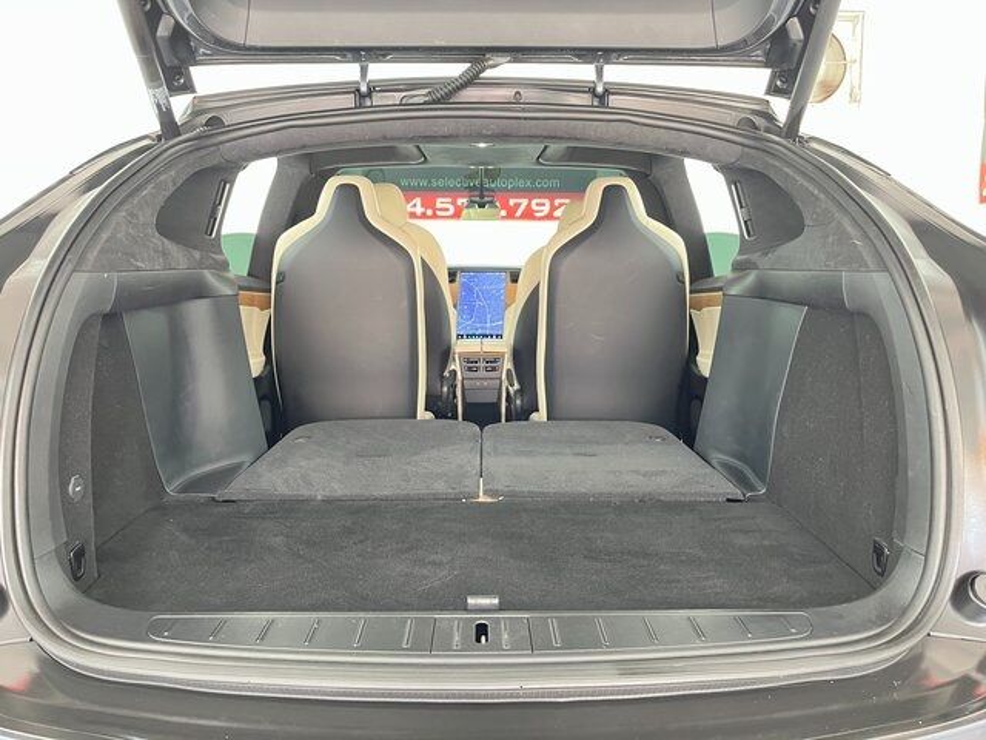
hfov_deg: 67.3
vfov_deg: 53.1
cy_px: 370
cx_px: 493
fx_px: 741
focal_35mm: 26
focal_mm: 5.1
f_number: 1.6
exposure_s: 1/30
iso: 800
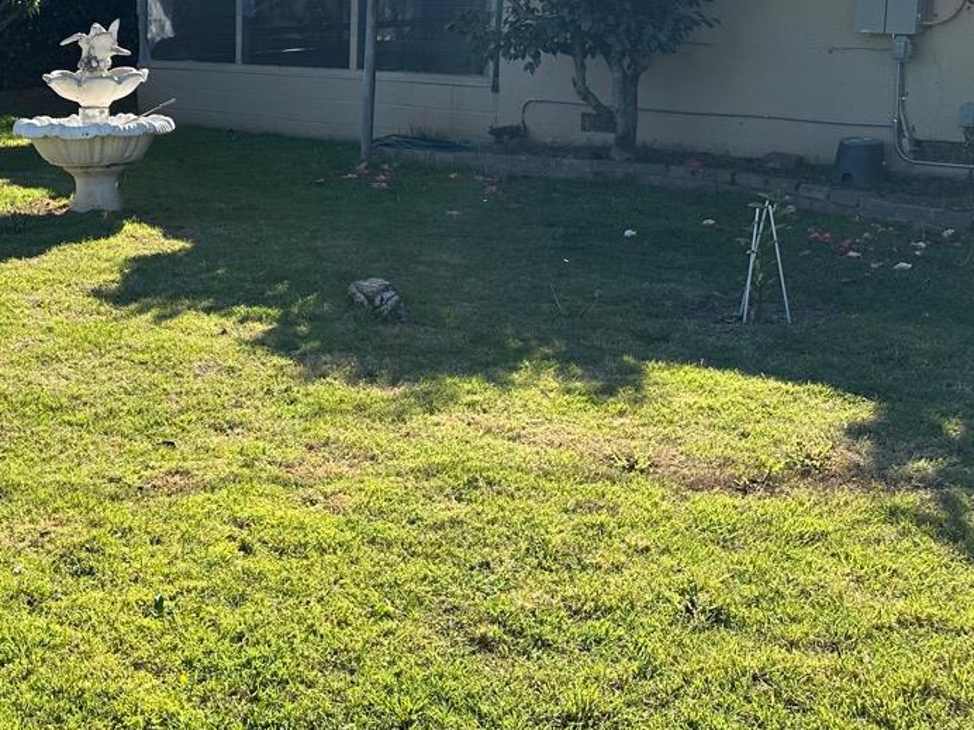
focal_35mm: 52
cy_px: 238
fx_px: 1463
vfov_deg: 27.8
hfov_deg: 34.2
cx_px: 51
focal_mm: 6.86
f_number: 1.78
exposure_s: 1/2410
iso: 80
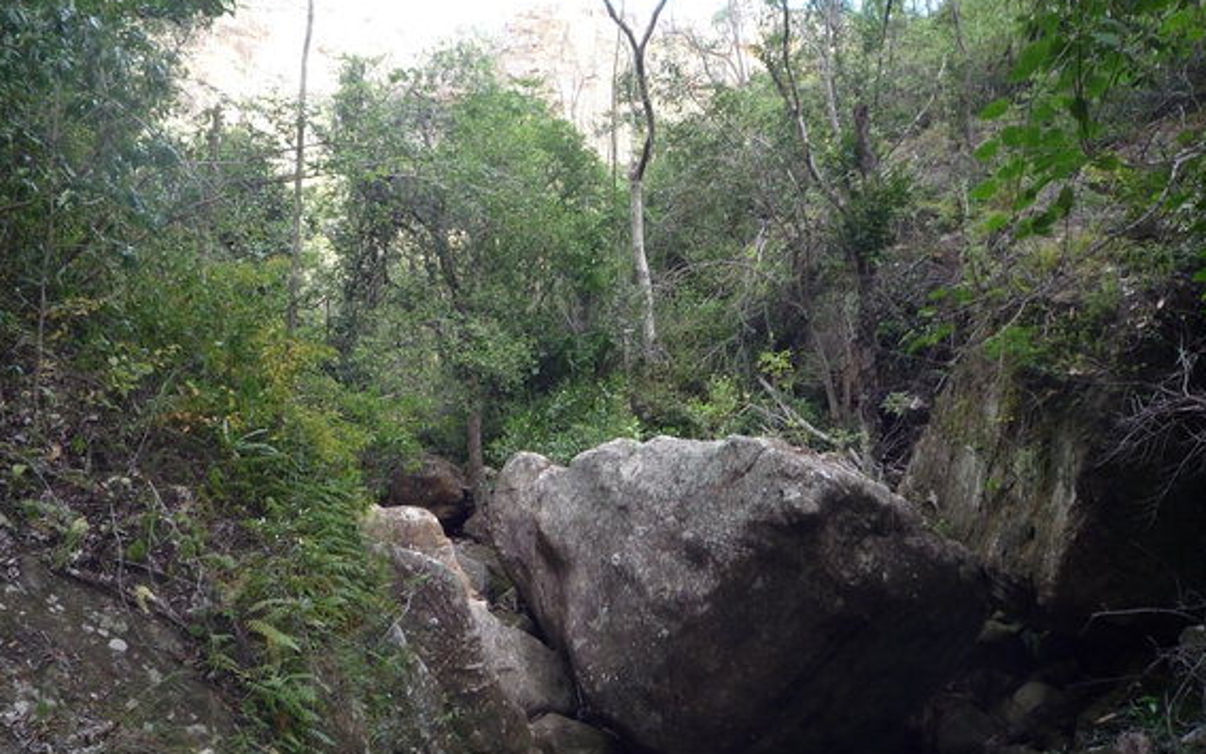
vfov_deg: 44.4
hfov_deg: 66.5
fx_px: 920
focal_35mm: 28
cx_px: 590
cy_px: 327
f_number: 2.8
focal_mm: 4.4
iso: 100
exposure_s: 1/80
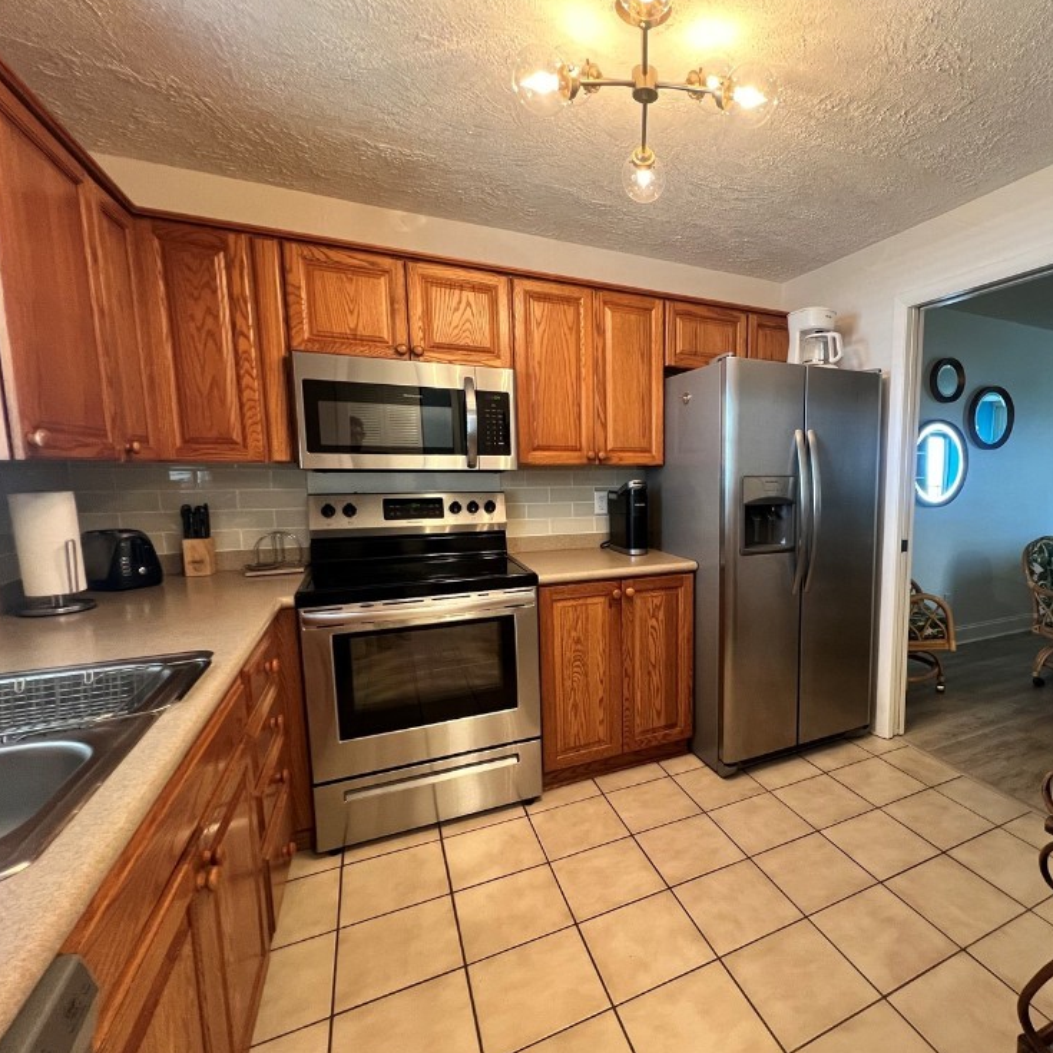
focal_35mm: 16
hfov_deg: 84.6
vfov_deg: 87.4
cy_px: 540
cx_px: 695
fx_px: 551
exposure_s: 1/60
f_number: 1.8
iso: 250
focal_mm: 1.57
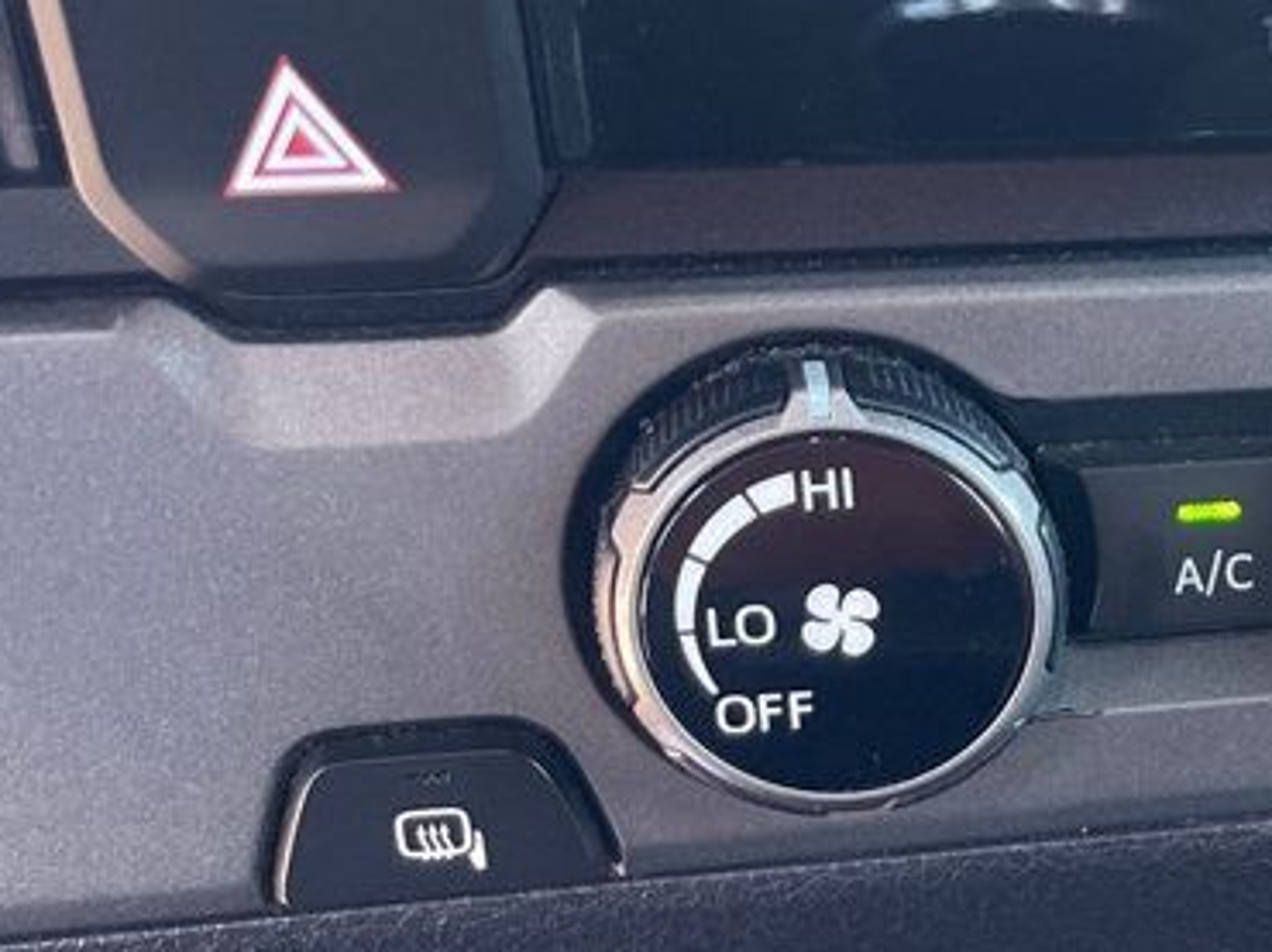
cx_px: 1516
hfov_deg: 24.6
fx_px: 2644
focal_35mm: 72
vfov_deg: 20.1
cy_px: 825
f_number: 1.6
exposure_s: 1/60
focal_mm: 5.1
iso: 250
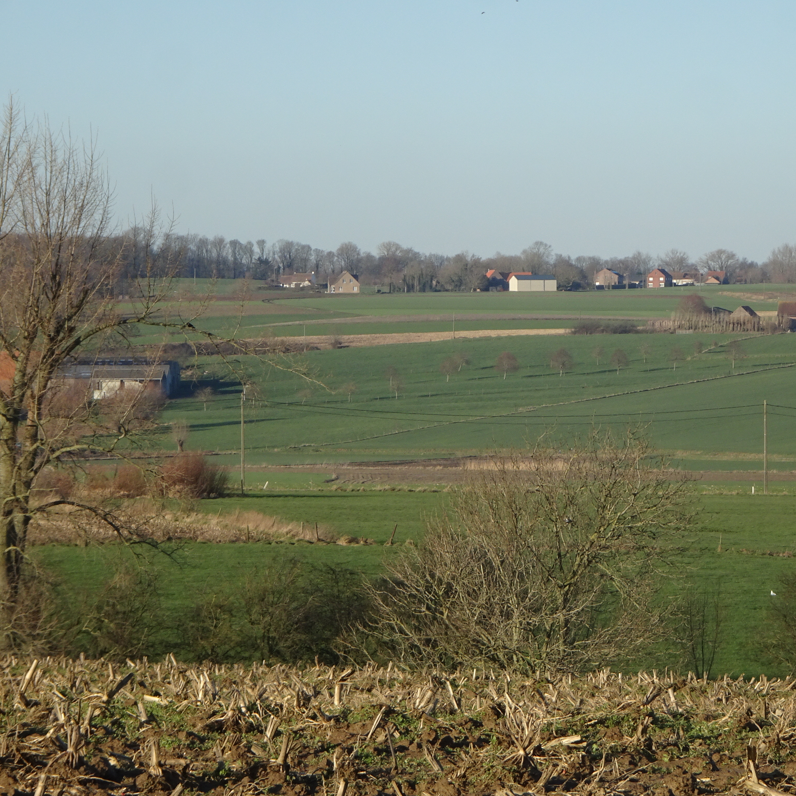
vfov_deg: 6.4
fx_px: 7128
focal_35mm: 274
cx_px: 550
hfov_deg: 6.4
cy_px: 361
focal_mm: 33.17
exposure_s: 1/250
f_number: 6.3
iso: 80
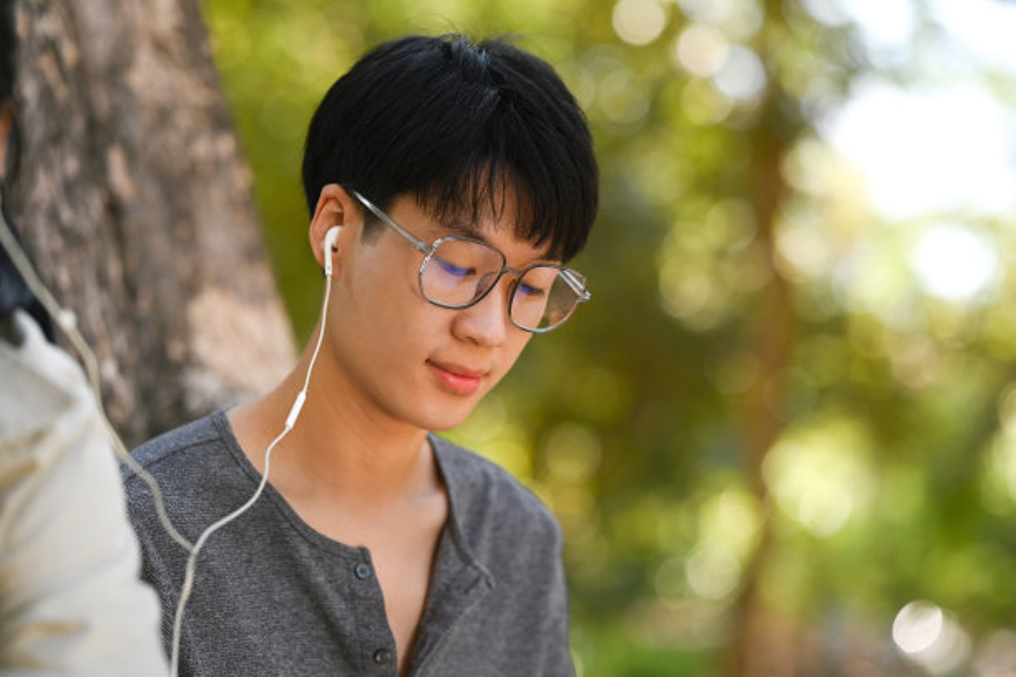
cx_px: 508
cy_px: 338
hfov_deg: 23.9
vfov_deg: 16.1
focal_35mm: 85
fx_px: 2399
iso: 200
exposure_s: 1/1250
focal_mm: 85
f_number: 2.2
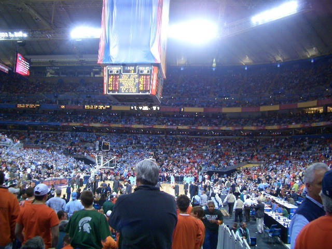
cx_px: 166
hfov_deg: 52.6
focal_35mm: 35
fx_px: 336
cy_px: 124
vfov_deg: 40.7
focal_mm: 5.8
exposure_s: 1/60
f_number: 2.6
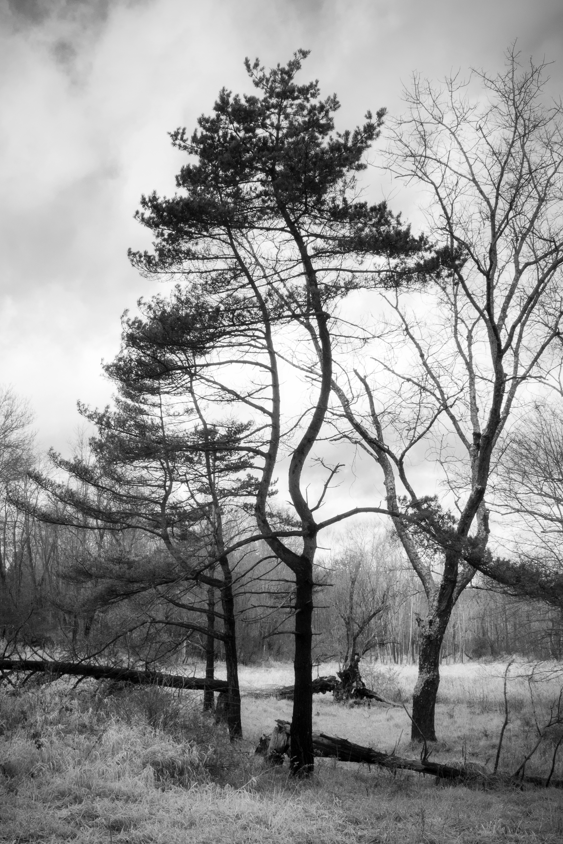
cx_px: 263
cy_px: 455
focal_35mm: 49
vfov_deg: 40.3
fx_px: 1149
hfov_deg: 27.5
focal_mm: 16.43
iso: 400
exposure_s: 1/100
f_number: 10
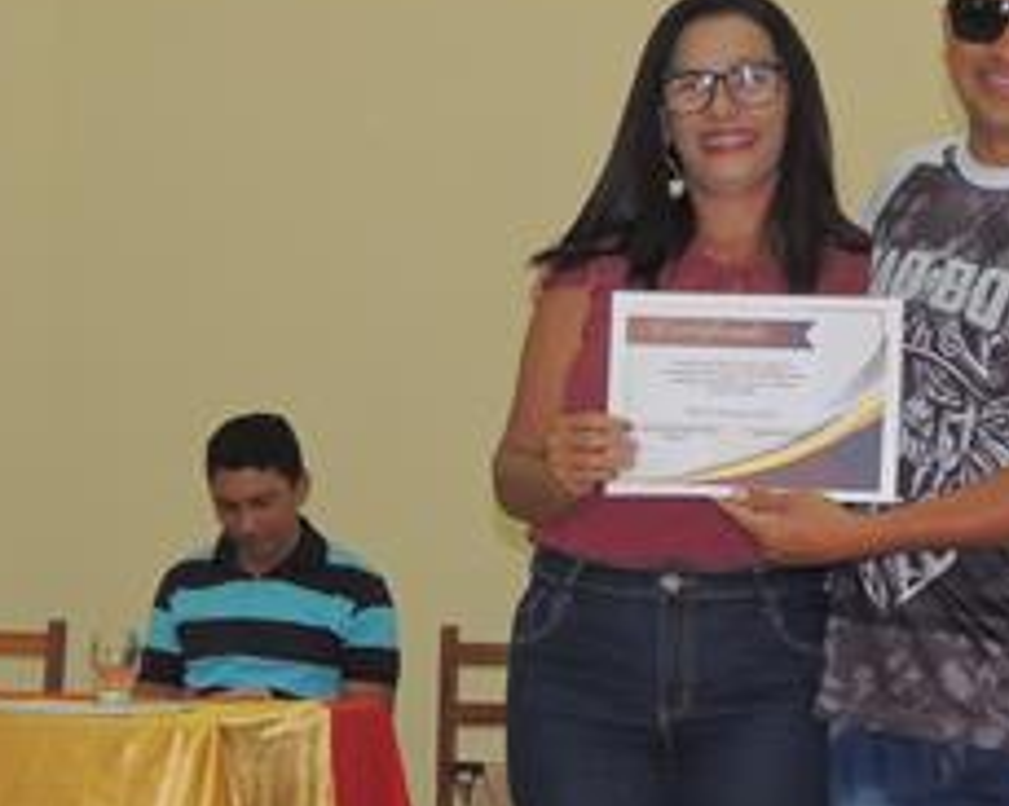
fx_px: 3283
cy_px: 577
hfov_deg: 17.5
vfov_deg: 14.0
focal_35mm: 110
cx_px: 489
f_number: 3.4
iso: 250
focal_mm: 7.6
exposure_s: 1/30
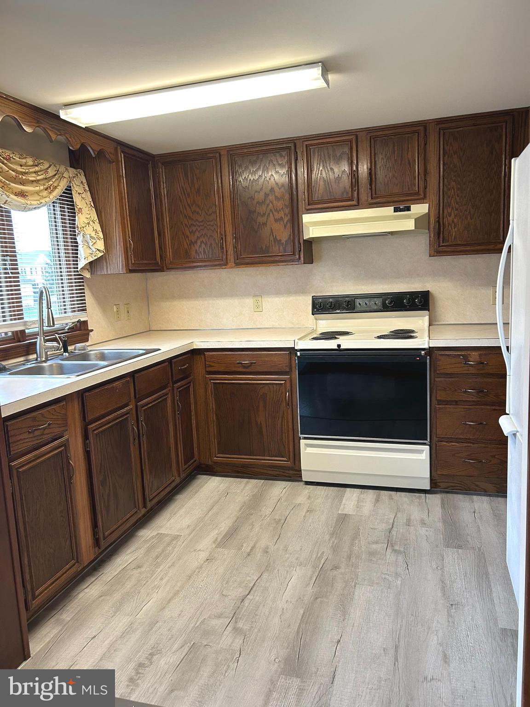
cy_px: 354
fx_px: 531
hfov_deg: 53.1
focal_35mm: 26
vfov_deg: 67.3
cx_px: 265
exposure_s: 1/60
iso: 125
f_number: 1.5
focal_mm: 5.7
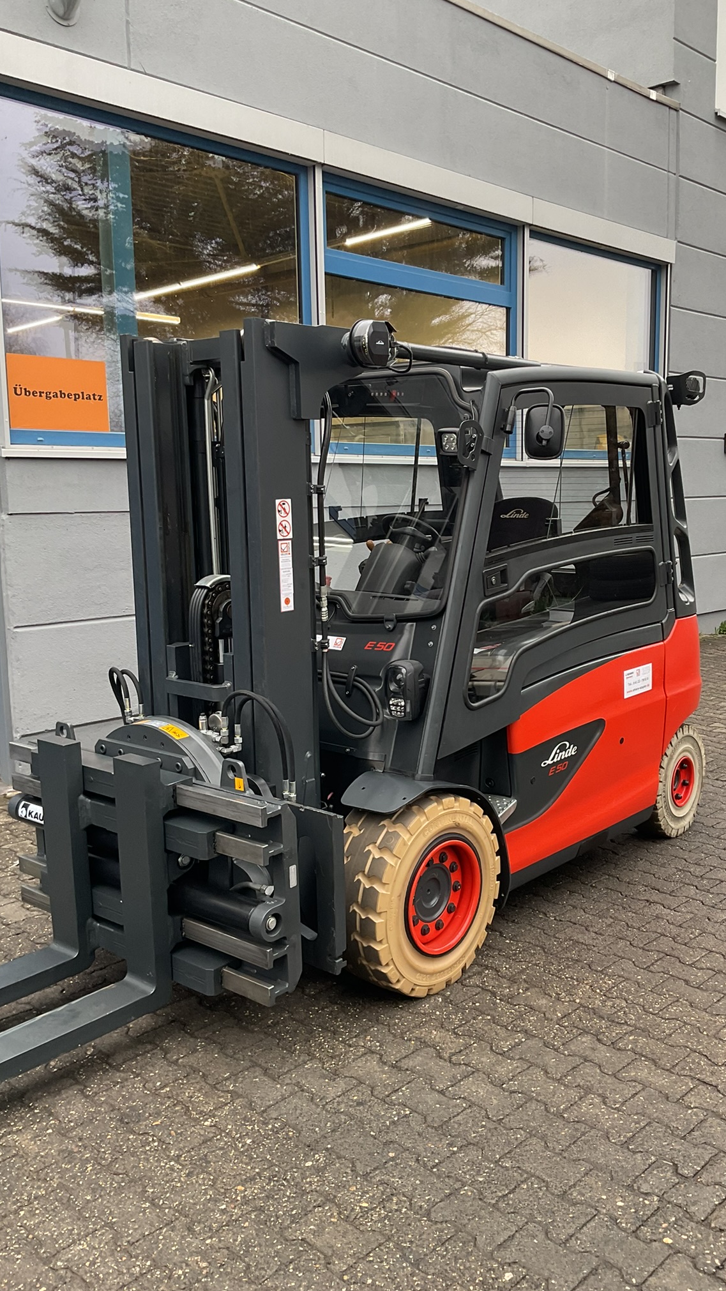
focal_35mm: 32
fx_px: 1095
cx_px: 434
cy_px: 639
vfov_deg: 61.0
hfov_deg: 36.5
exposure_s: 1/60
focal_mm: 3
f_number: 1.8
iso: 40
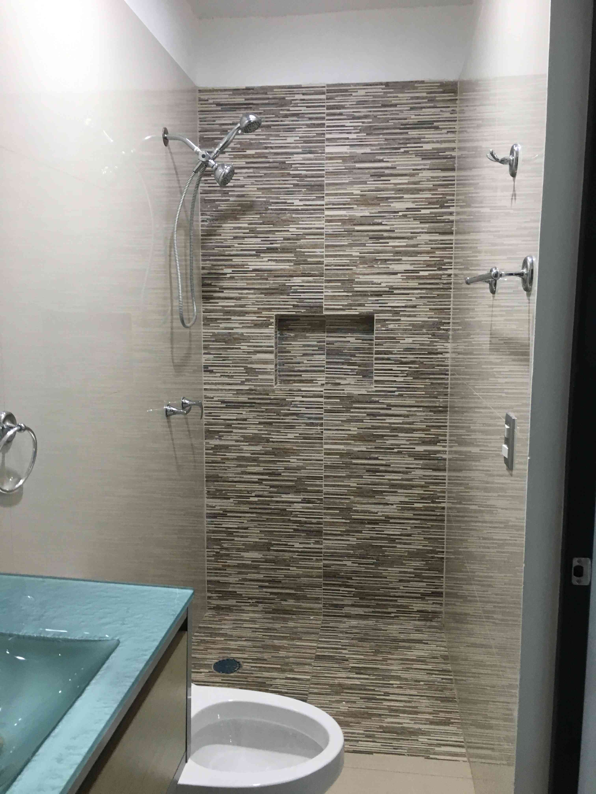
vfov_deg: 61.7
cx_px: 298
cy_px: 397
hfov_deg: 48.2
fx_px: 666
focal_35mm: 29
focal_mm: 4.15
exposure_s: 1/30
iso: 80
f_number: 2.2
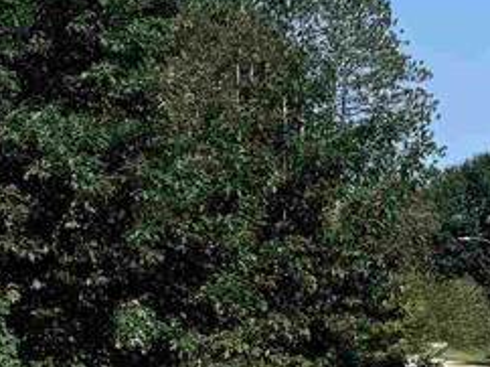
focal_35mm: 127
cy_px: 513
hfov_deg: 14.1
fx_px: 1796
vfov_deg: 11.3
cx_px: -344
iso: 80
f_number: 1.78
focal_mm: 6.76
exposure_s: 1/4608
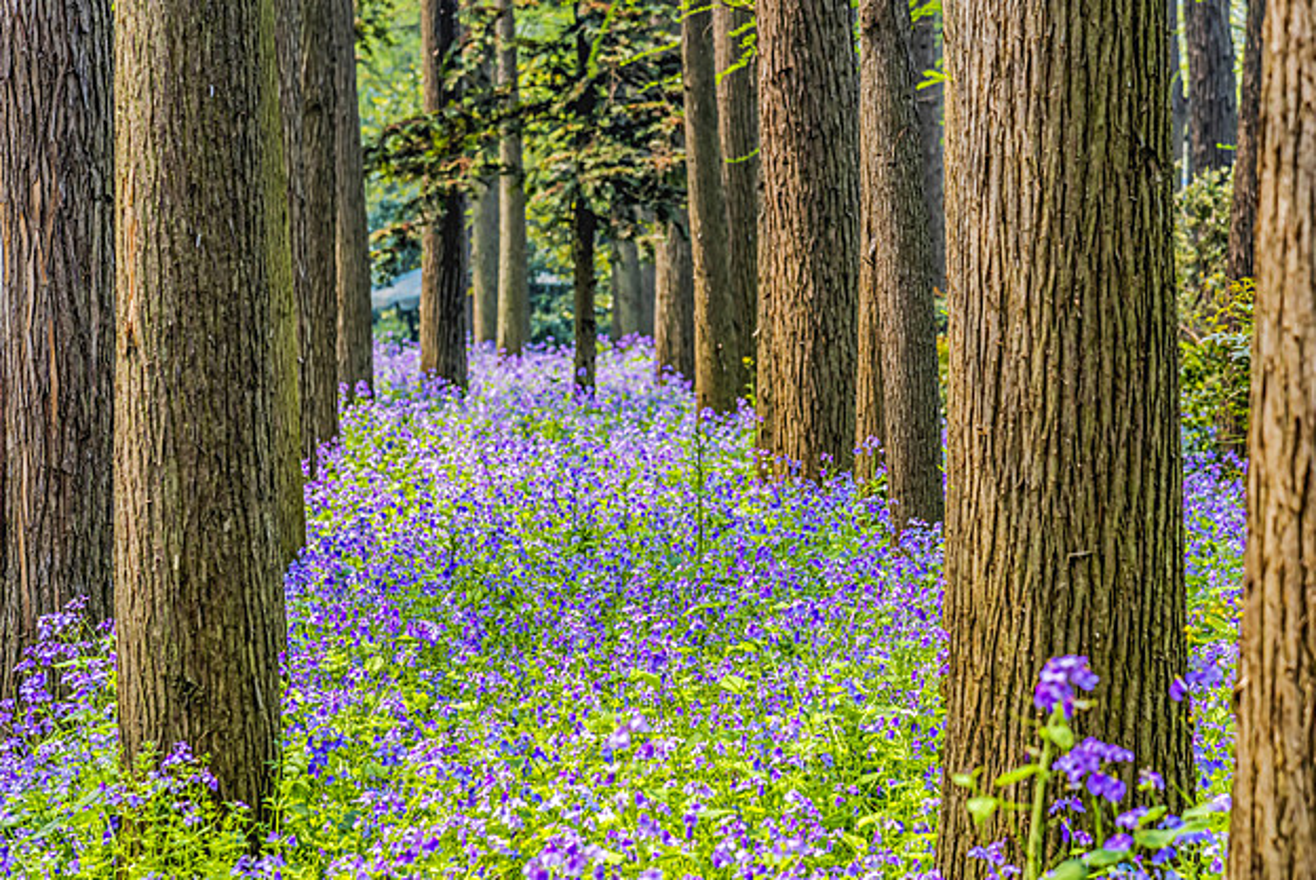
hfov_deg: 17.1
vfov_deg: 11.4
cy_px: 440
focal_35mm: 120
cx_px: 658
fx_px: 4390
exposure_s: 1/200
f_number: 8
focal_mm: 120
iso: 100
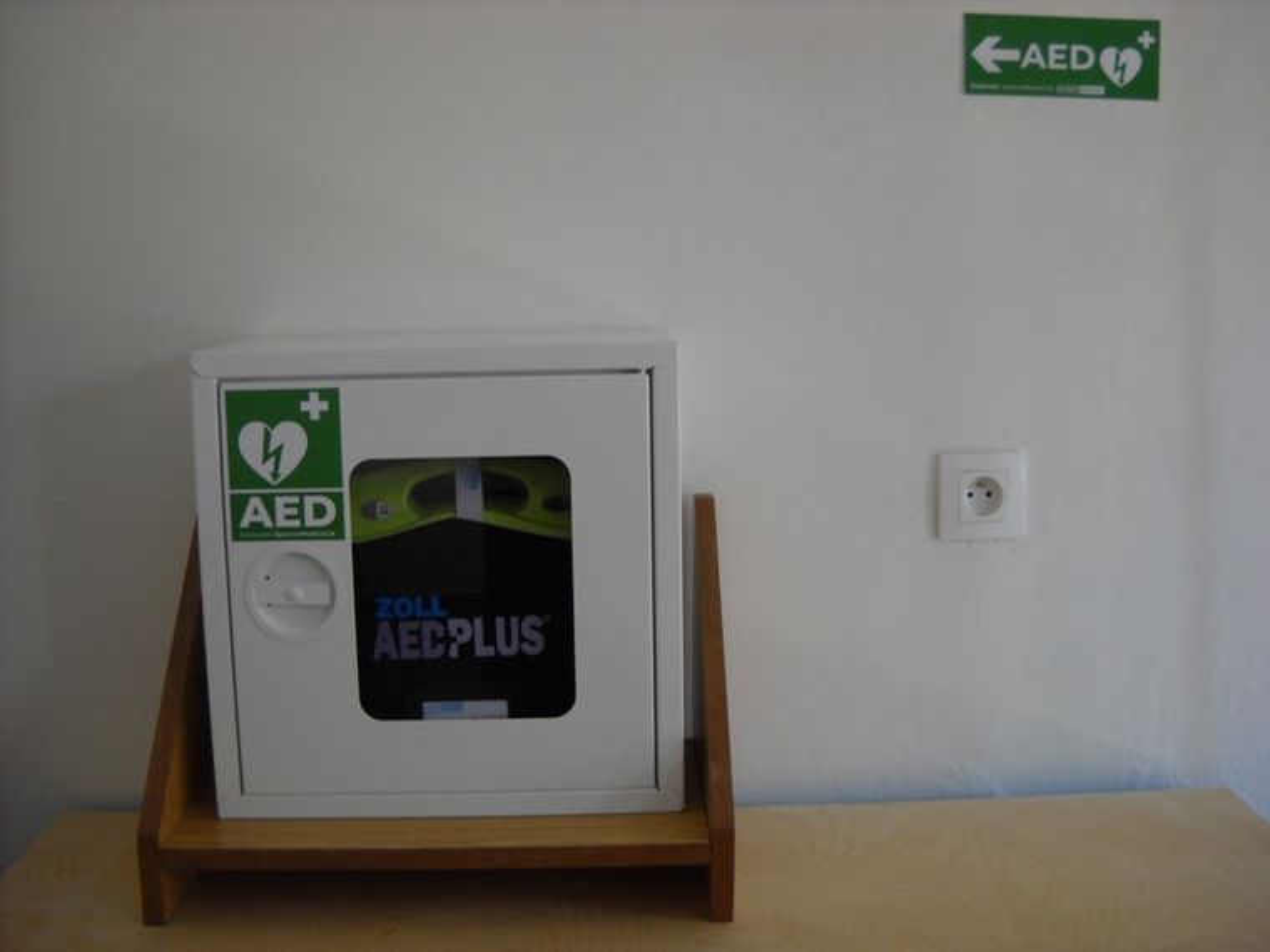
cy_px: 476
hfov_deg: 45.8
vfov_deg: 35.1
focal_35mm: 41
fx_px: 1504
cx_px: 635
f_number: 3.1
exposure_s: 1/60
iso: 147
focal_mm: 6.72
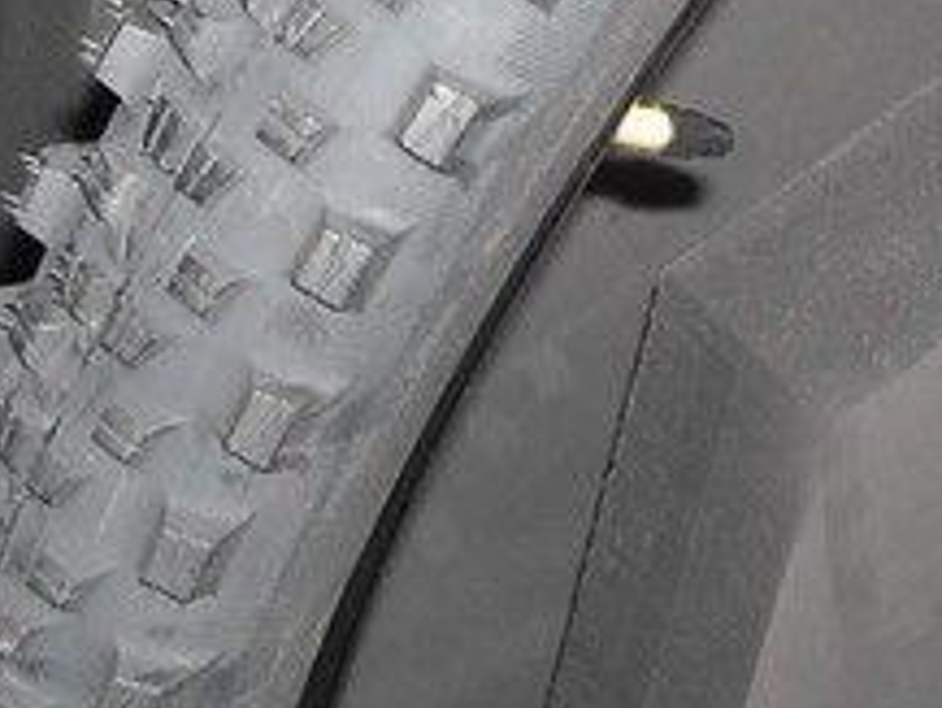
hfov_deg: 11.9
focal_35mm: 165
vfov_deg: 8.4
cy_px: -812
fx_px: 4493
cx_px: 881
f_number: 2.8
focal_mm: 5.7
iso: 200
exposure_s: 1/60
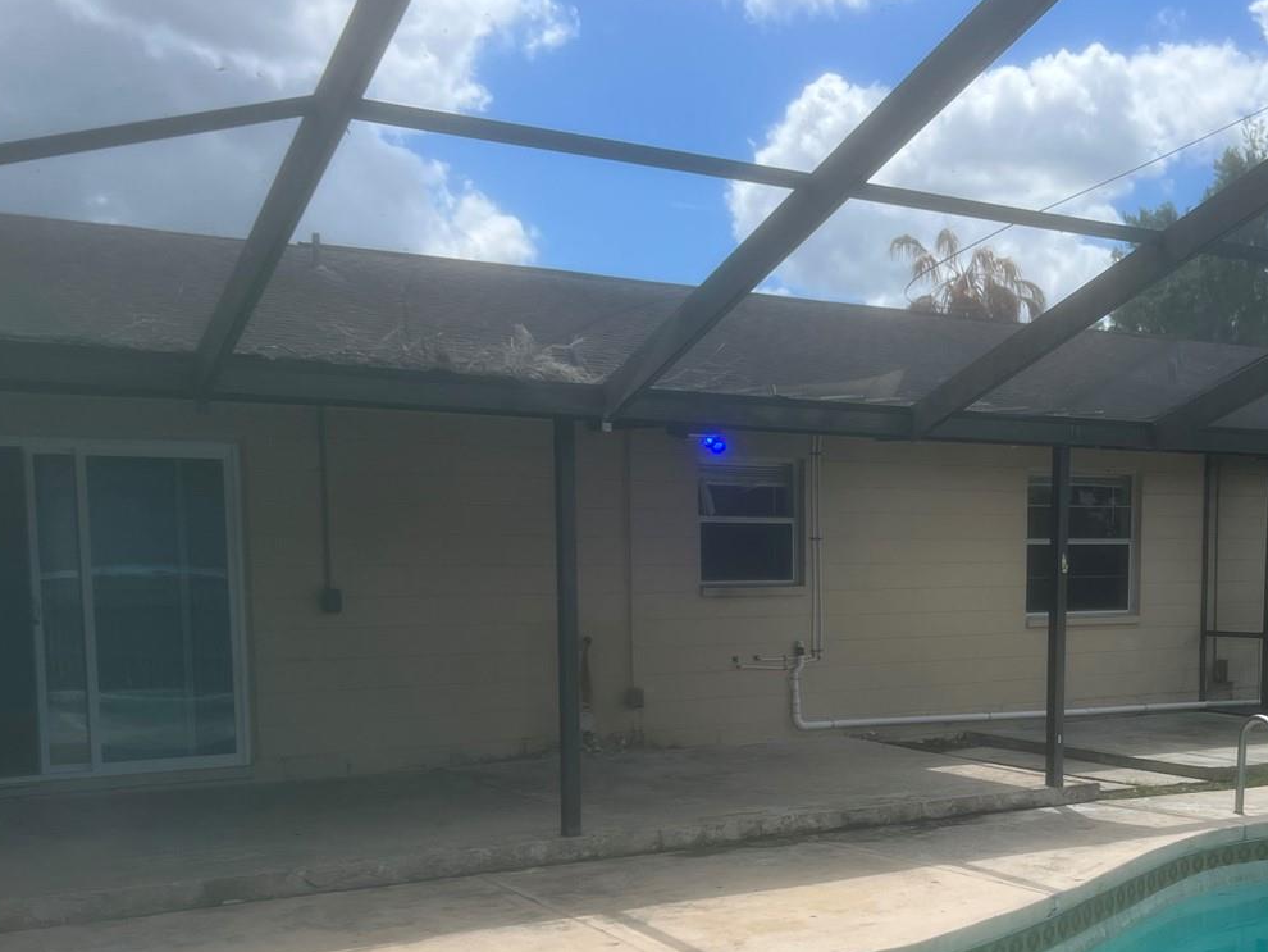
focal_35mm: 42
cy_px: 702
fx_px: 1539
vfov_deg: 33.7
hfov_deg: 44.3
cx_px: 808
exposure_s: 1/2299
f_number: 1.5
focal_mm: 5.7
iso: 50
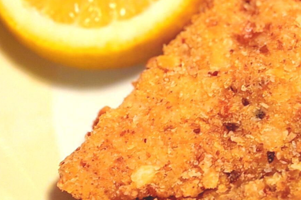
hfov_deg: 12.4
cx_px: 281
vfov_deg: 8.4
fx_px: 1371
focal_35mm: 164
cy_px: 114
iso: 320
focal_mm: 5.52
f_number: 2.8
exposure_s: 1/33
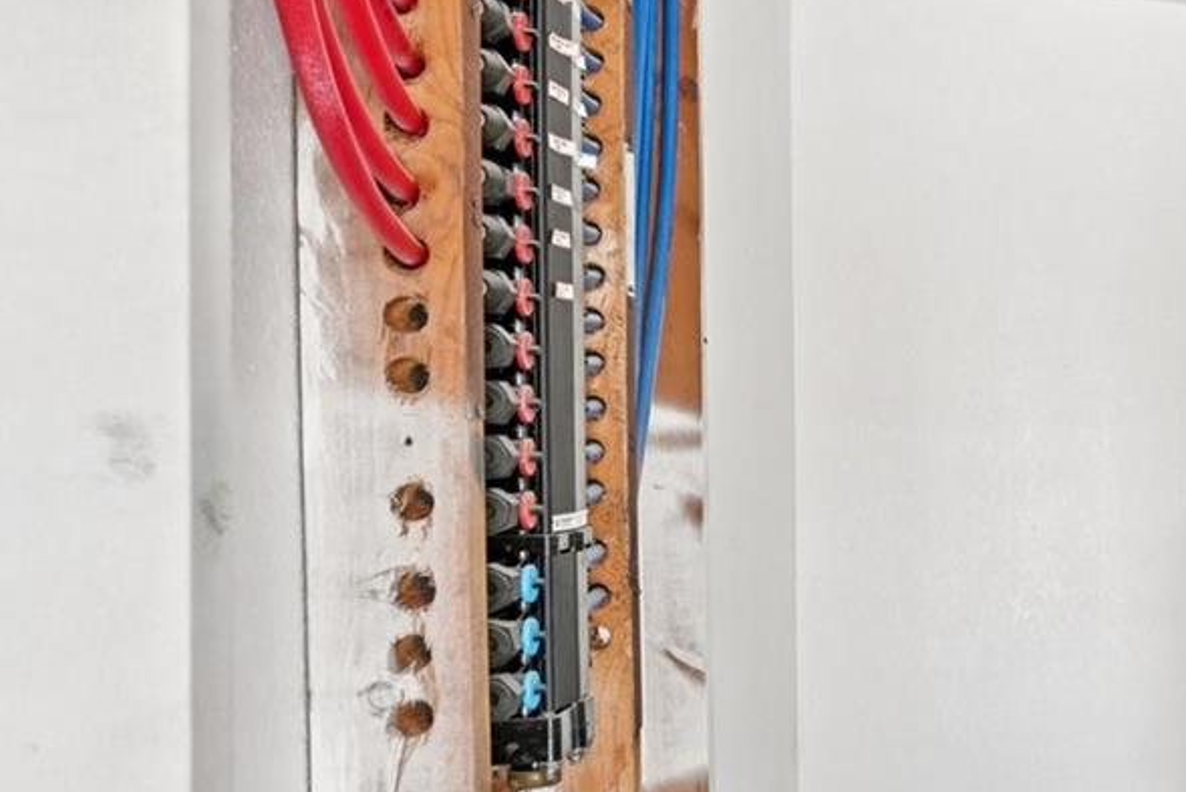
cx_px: 1546
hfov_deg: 34.9
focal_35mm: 38
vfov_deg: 34.9
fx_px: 1252
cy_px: 484
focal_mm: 14
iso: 400
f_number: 8
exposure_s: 1/60
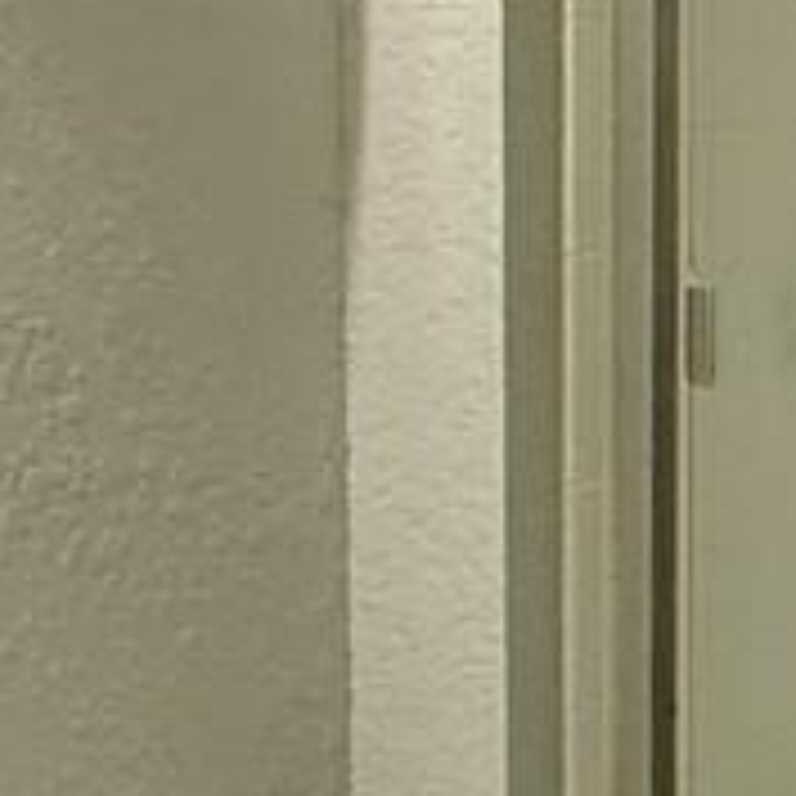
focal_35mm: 112
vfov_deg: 15.6
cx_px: 859
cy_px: 436
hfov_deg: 15.2
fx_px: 2914
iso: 320
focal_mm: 2.22
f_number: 2.2
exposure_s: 1/120
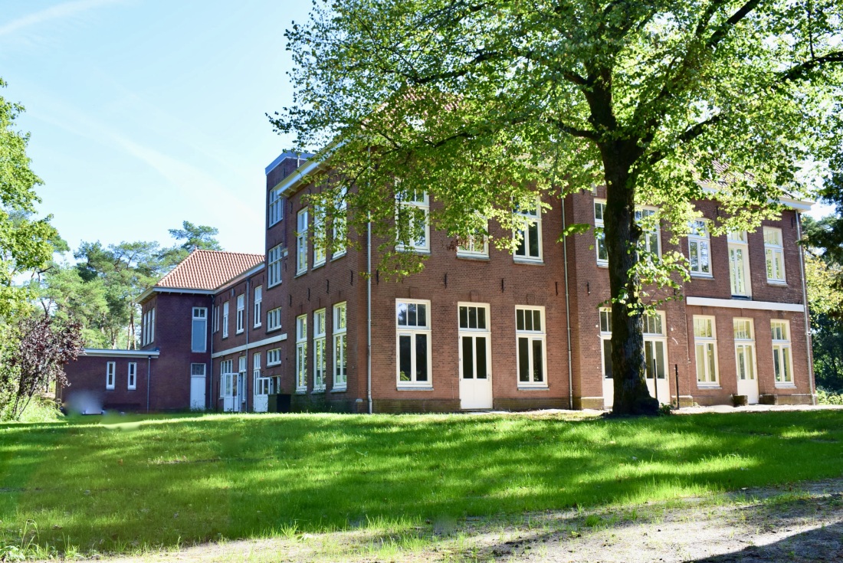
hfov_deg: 57.2
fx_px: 773
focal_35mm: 33
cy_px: 282
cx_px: 422
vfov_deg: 40.0
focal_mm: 22
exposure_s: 1/200
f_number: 10
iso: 400
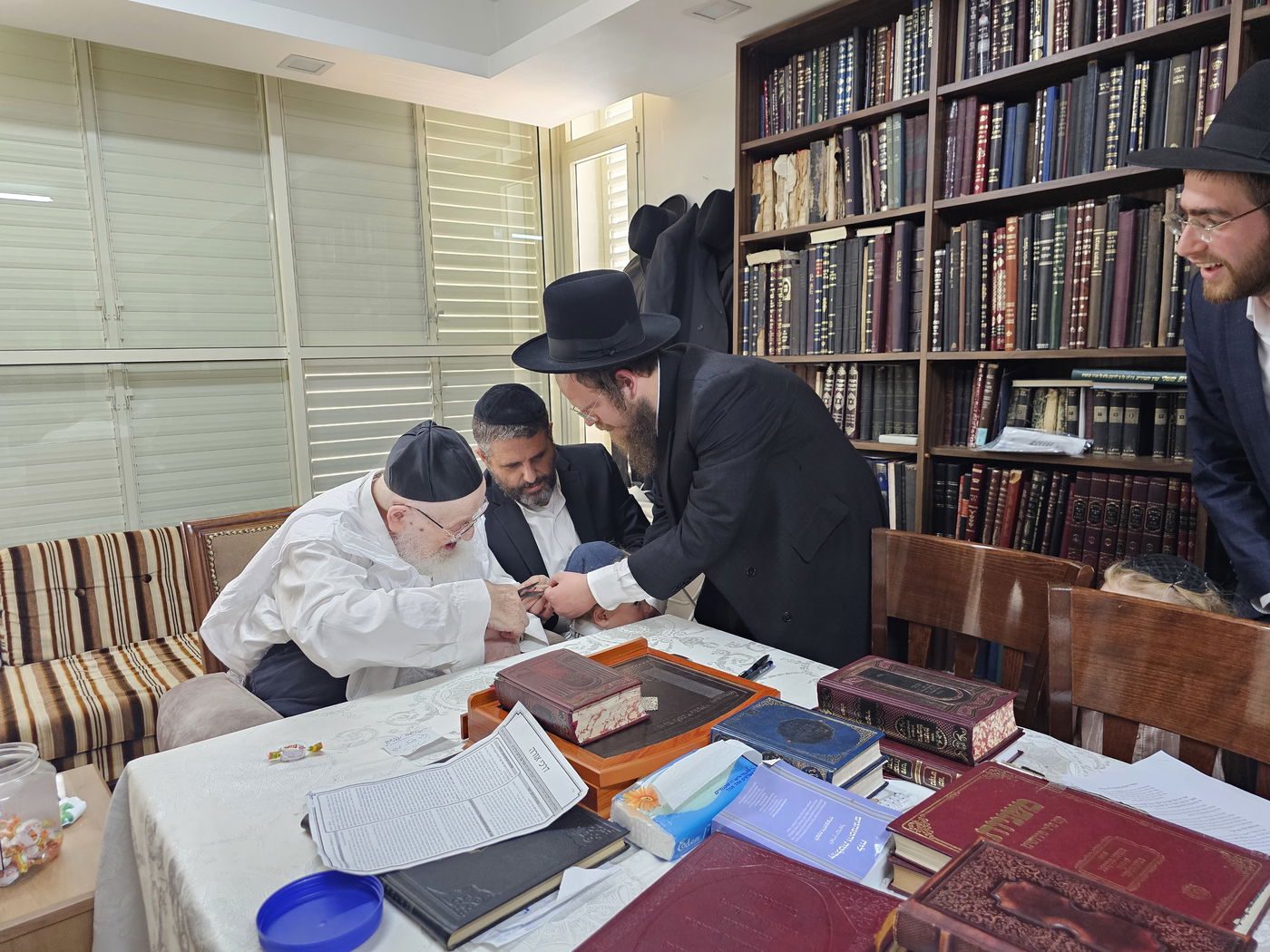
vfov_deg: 58.9
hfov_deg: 73.9
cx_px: 635
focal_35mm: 23
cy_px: 476
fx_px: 844
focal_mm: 6.3
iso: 500
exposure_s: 1/100
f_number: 1.7
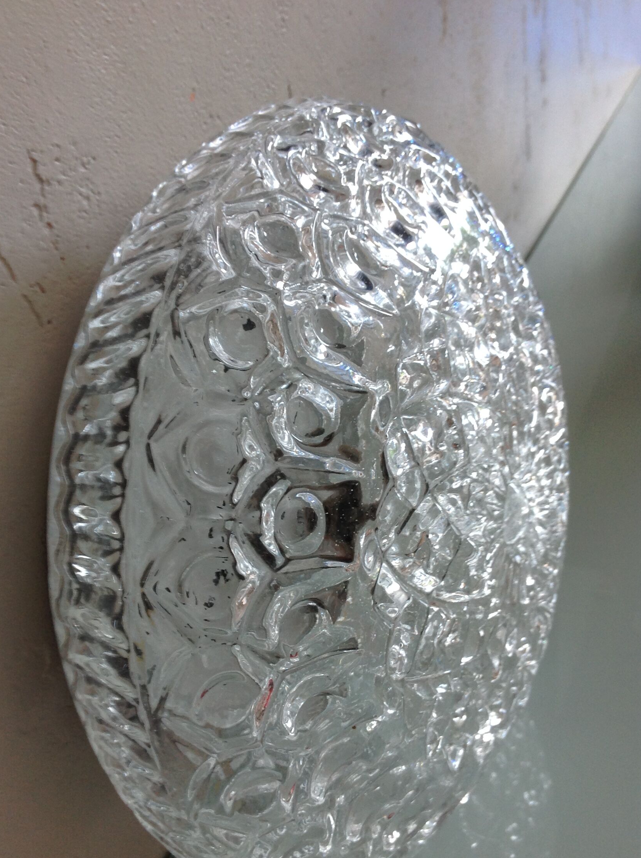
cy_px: 476
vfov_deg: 45.8
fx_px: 1015
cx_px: 274
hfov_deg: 35.0
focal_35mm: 41
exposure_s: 1/24
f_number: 2.4
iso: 50
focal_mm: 4.28
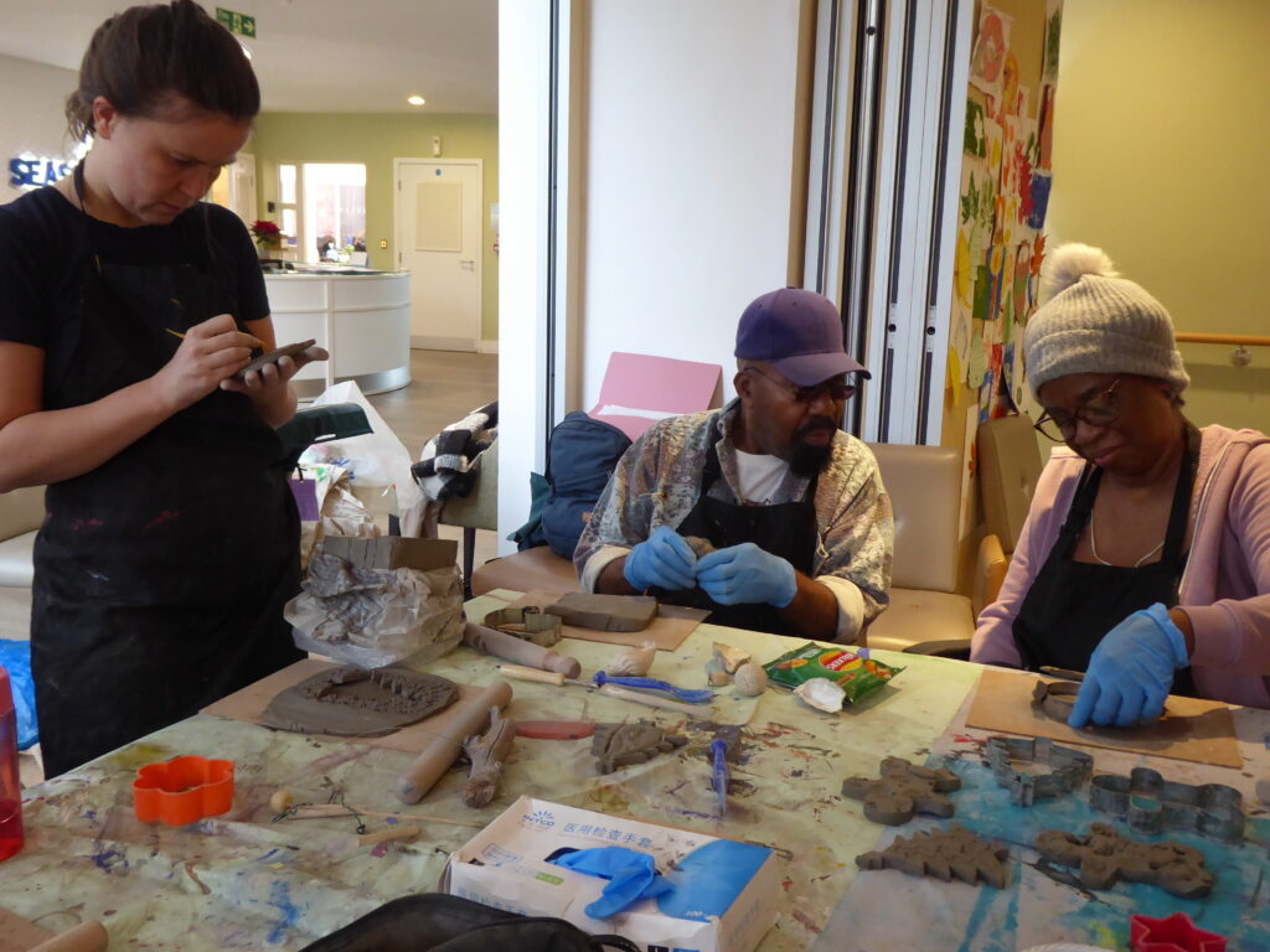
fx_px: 1247
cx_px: 635
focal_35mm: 34
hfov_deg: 54.0
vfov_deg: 41.8
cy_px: 476
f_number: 3.6
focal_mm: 5.8
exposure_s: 1/13
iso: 400
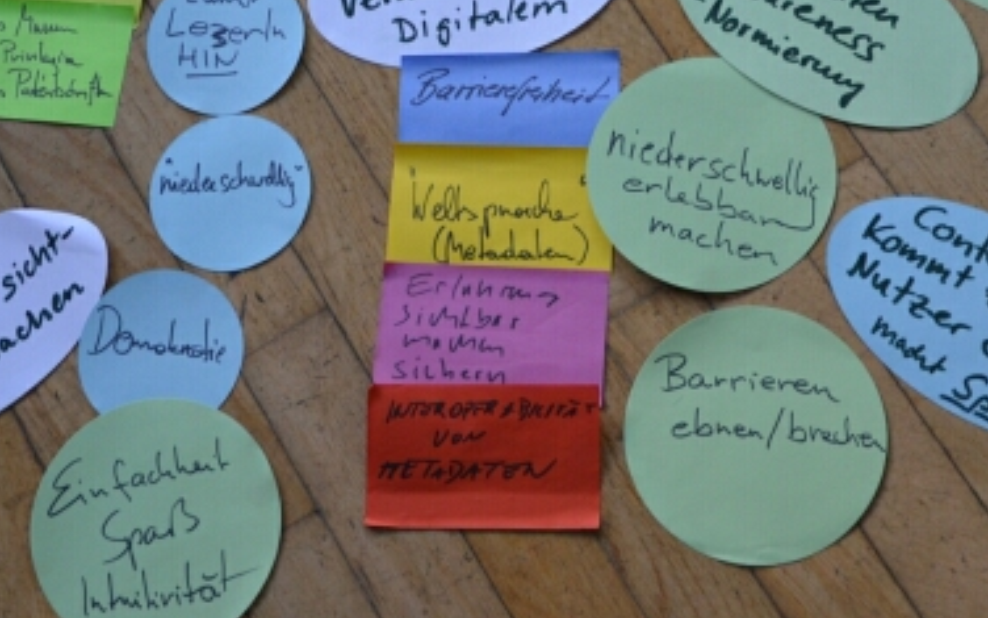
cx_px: 420
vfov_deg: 14.1
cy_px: -29
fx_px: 2450
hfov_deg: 22.8
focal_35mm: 91
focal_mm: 28
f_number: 4
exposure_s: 1/60
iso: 500
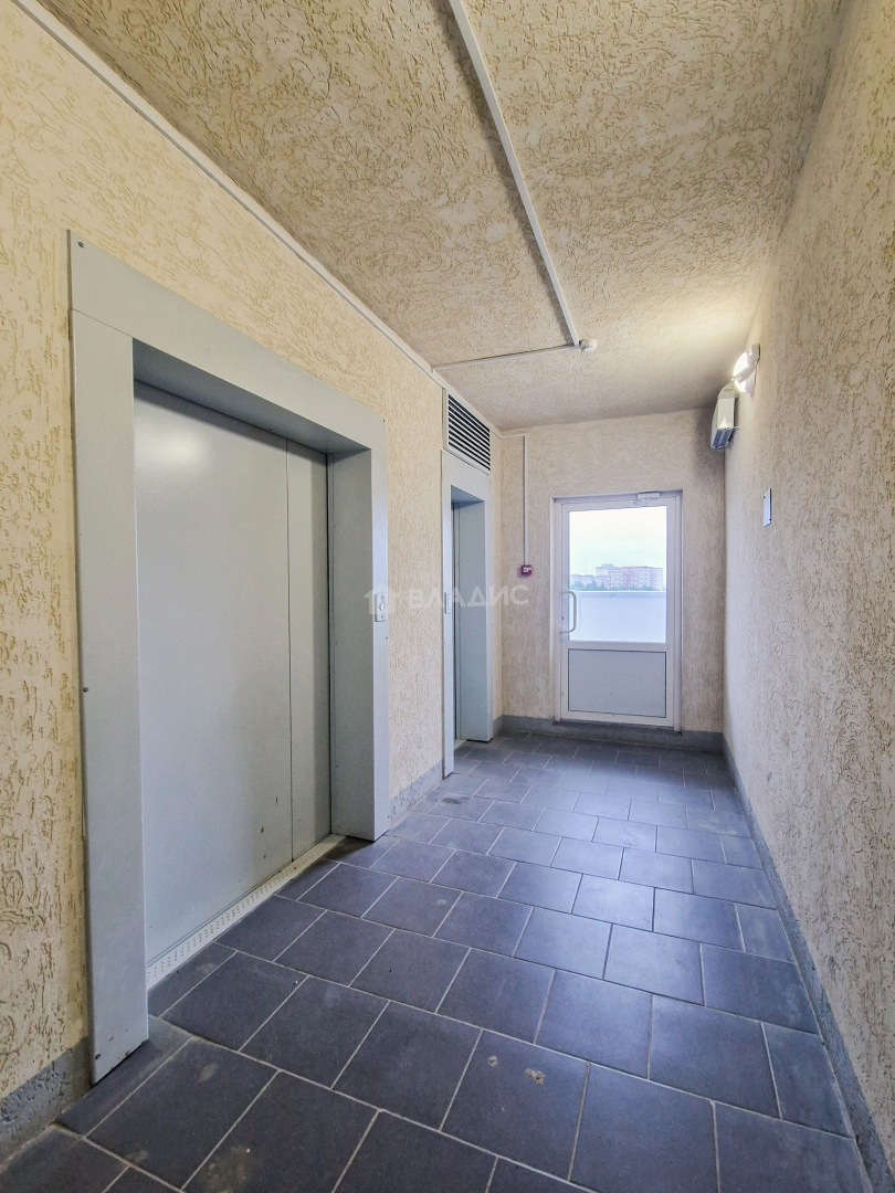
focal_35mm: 13
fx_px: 448
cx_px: 448
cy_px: 596
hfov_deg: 89.9
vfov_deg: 106.2
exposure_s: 1/50
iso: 250
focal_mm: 2.2
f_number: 2.2
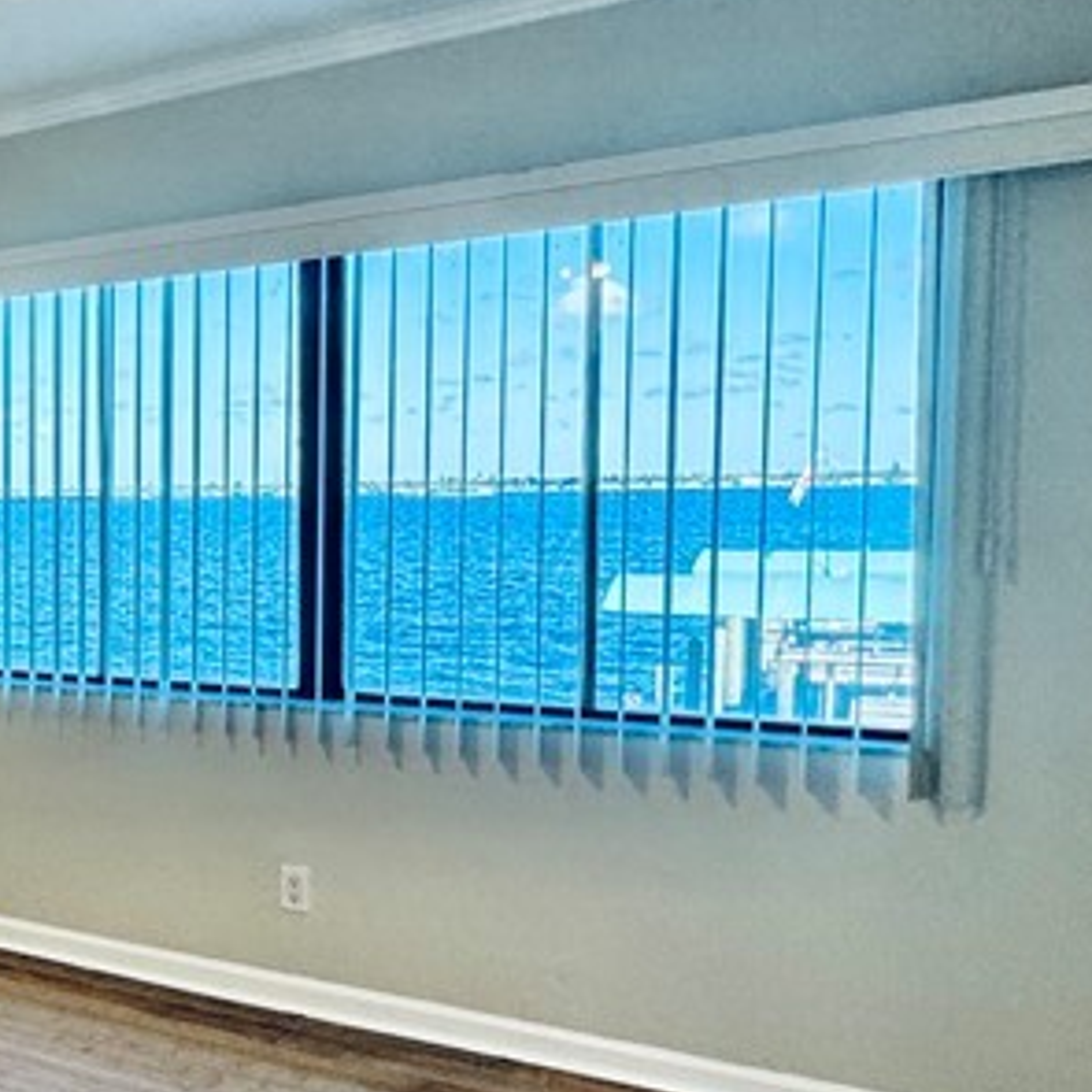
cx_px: -403
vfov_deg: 39.1
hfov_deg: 29.5
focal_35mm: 43
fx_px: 1535
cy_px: 596
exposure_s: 1/120
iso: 160
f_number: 2.2
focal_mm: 2.22
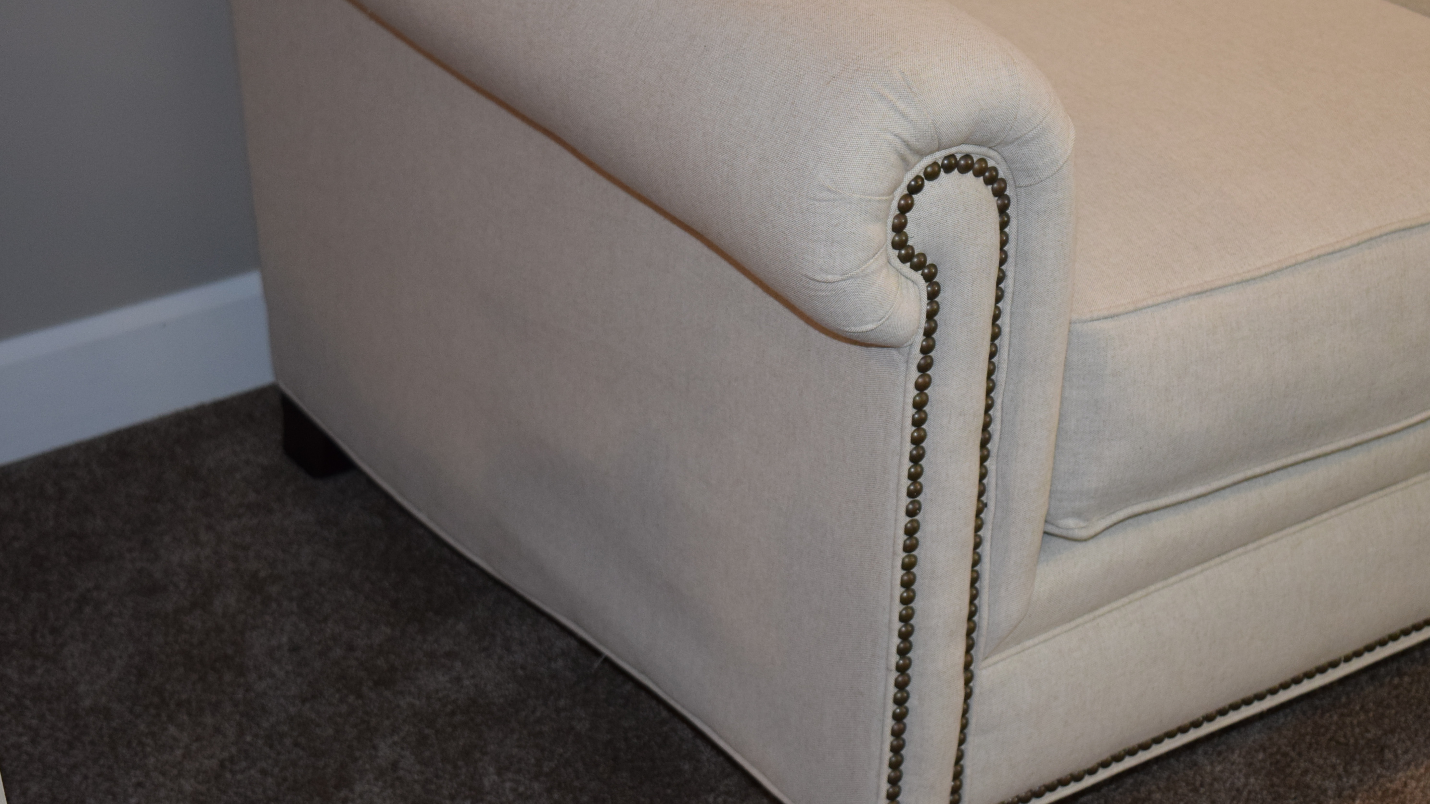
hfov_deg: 27.9
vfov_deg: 15.9
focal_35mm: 76
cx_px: 719
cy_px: 360
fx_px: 2882
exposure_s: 1/60
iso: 1600
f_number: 5.3
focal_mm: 48
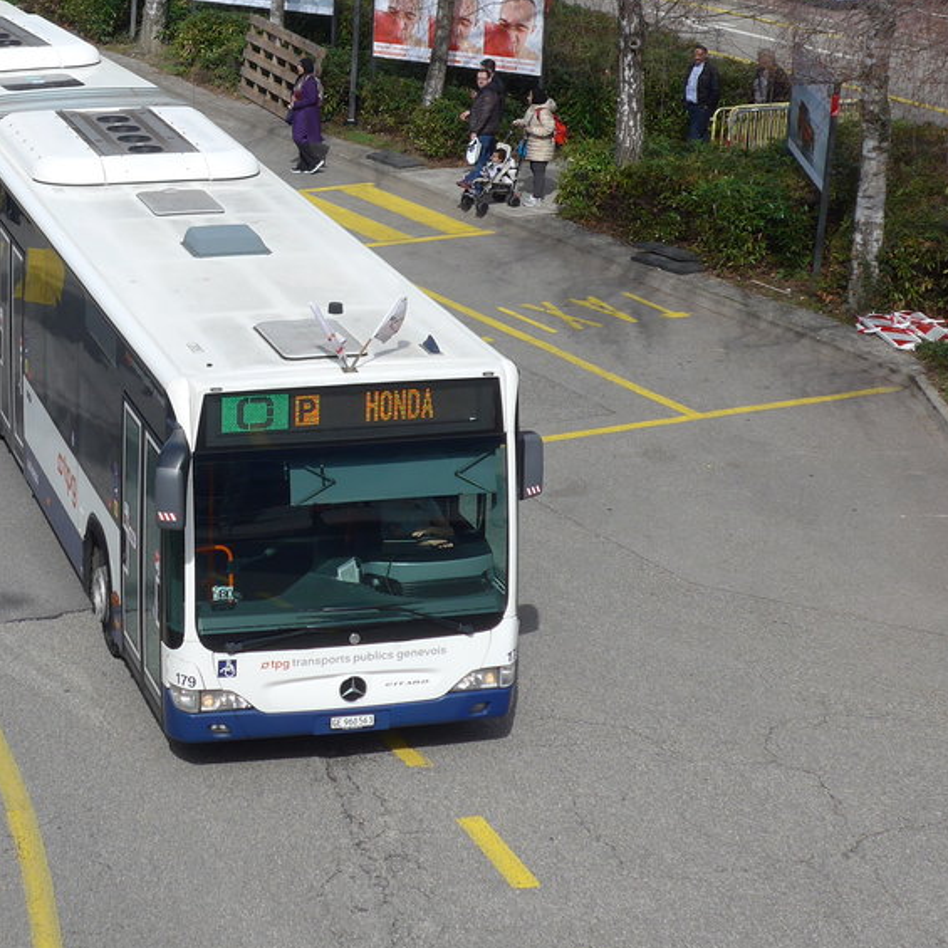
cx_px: 173
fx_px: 2851
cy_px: 277
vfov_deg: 18.8
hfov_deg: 18.7
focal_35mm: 92
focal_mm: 10.1
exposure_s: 1/1300
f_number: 3.2
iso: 80
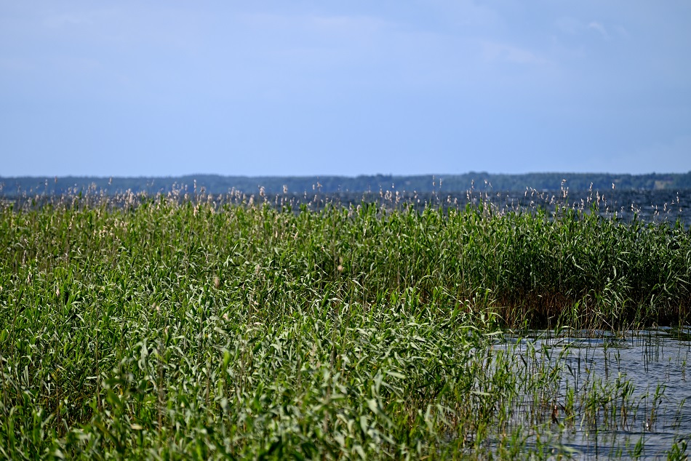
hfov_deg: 10.3
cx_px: 346
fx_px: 3840
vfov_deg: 6.9
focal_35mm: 200
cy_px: 230
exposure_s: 1/1000
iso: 180
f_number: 5.6
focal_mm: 200
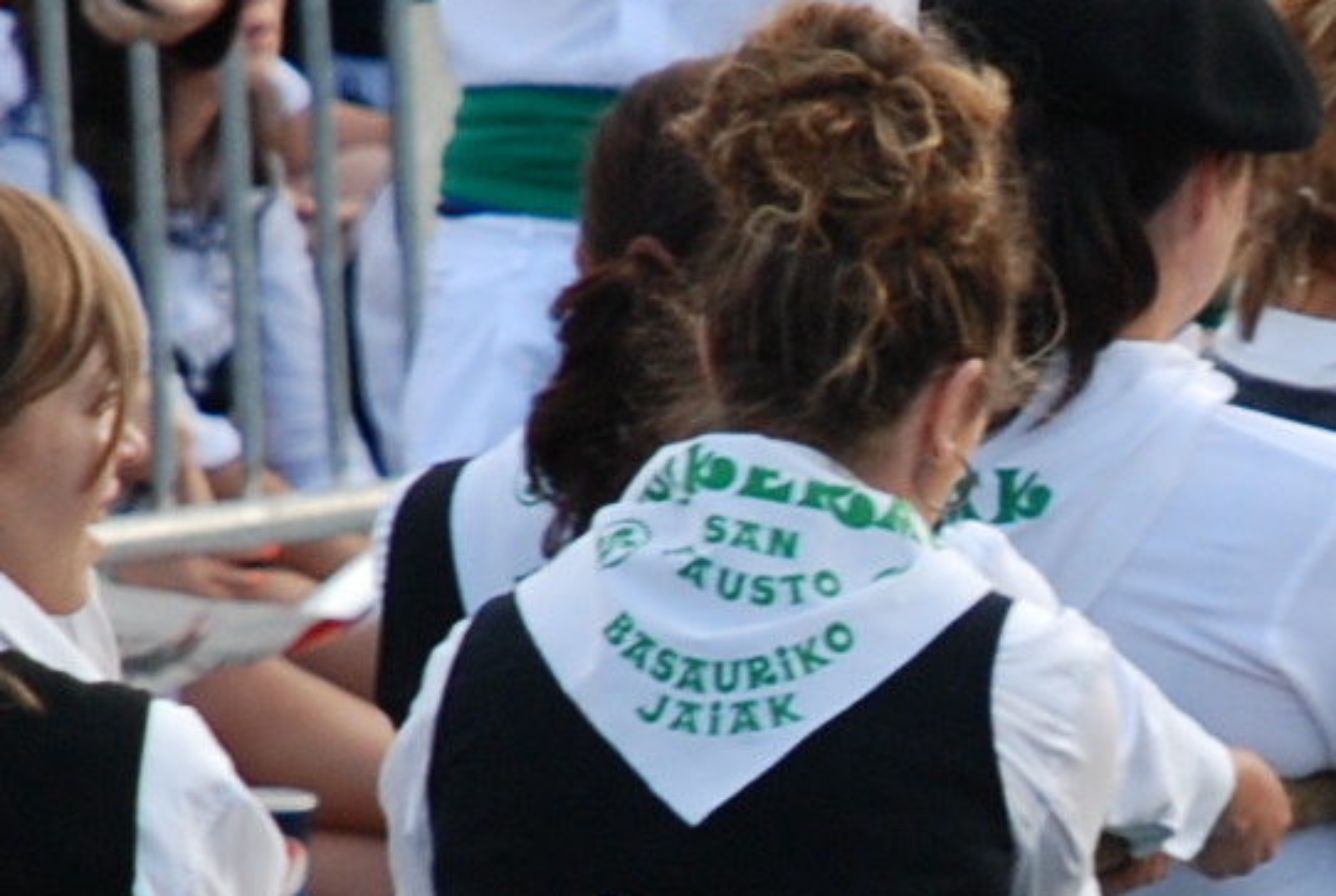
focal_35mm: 1084
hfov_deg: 1.9
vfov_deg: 1.3
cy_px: 802
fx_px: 40293
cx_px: 1324
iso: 280
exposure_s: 1/125
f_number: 5.6
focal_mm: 135
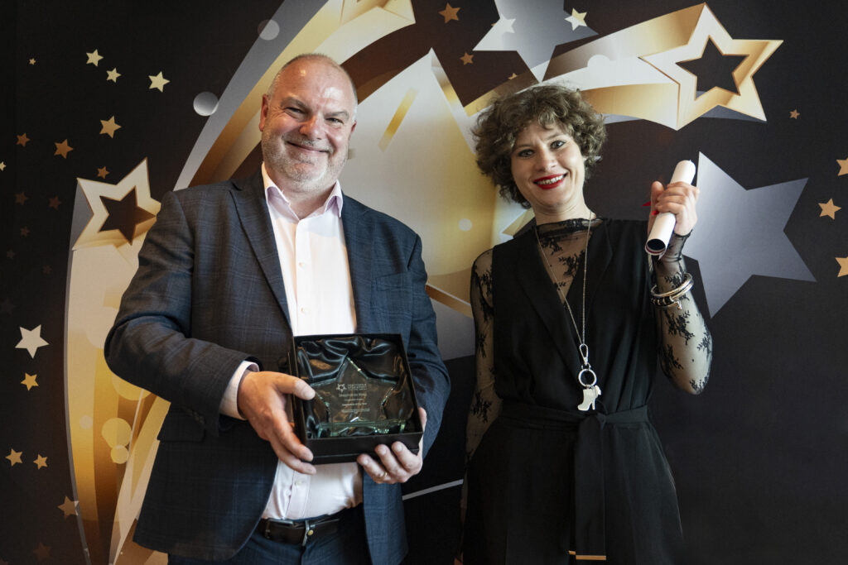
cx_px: 424
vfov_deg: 36.9
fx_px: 848
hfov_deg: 53.1
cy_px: 282
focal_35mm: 36
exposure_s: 1/60
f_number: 2.8
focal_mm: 24
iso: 2500
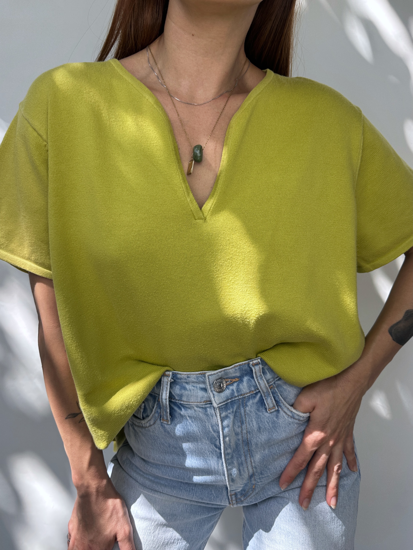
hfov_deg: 56.8
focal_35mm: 24
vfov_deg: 71.6
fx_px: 382
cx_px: 206
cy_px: 275
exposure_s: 1/441
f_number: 1.78
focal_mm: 6.86
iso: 80
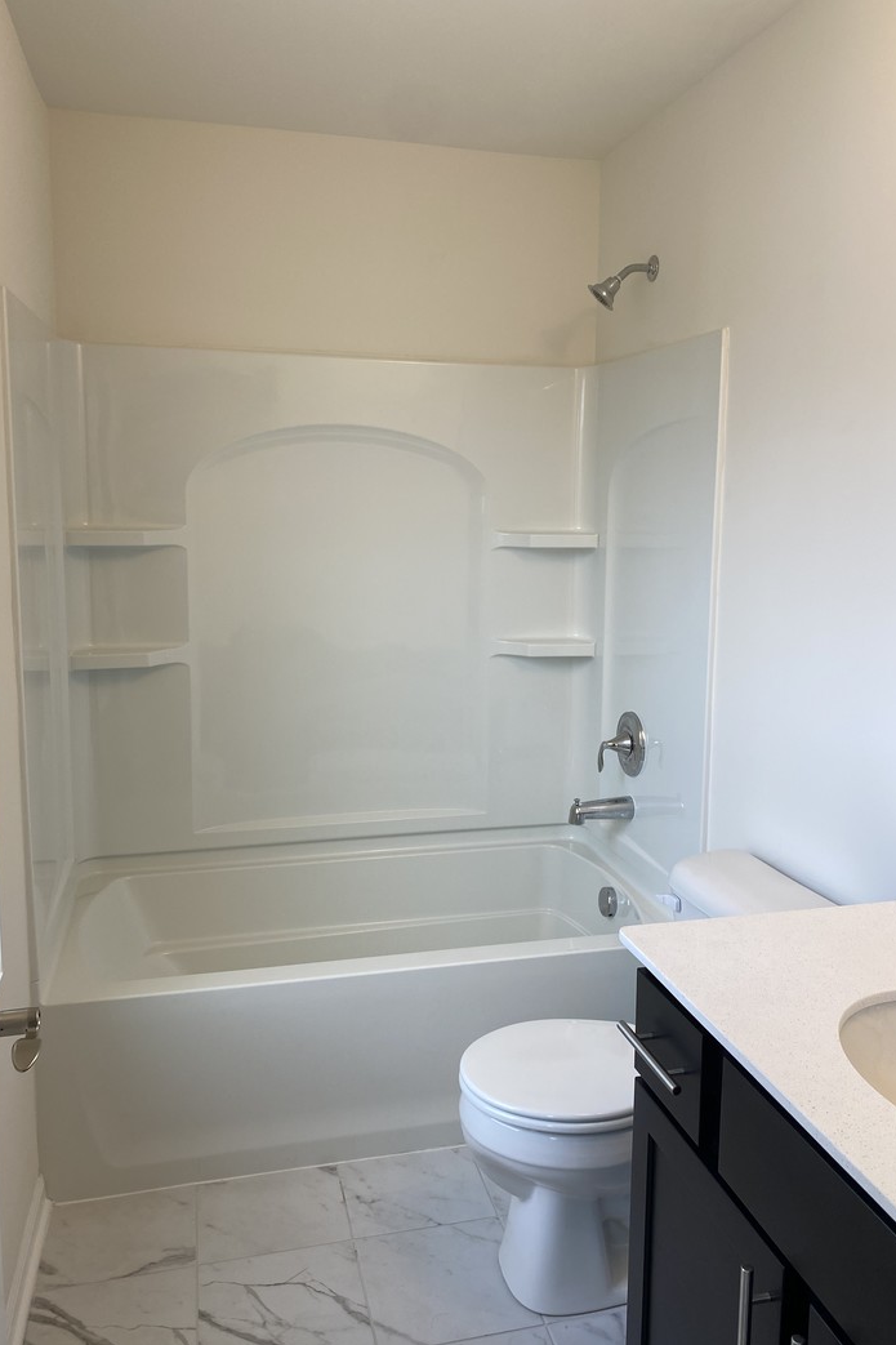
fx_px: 1046
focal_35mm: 28
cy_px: 653
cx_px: 467
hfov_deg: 46.4
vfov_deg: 65.5
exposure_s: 1/120
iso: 40
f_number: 1.8
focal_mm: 4.25
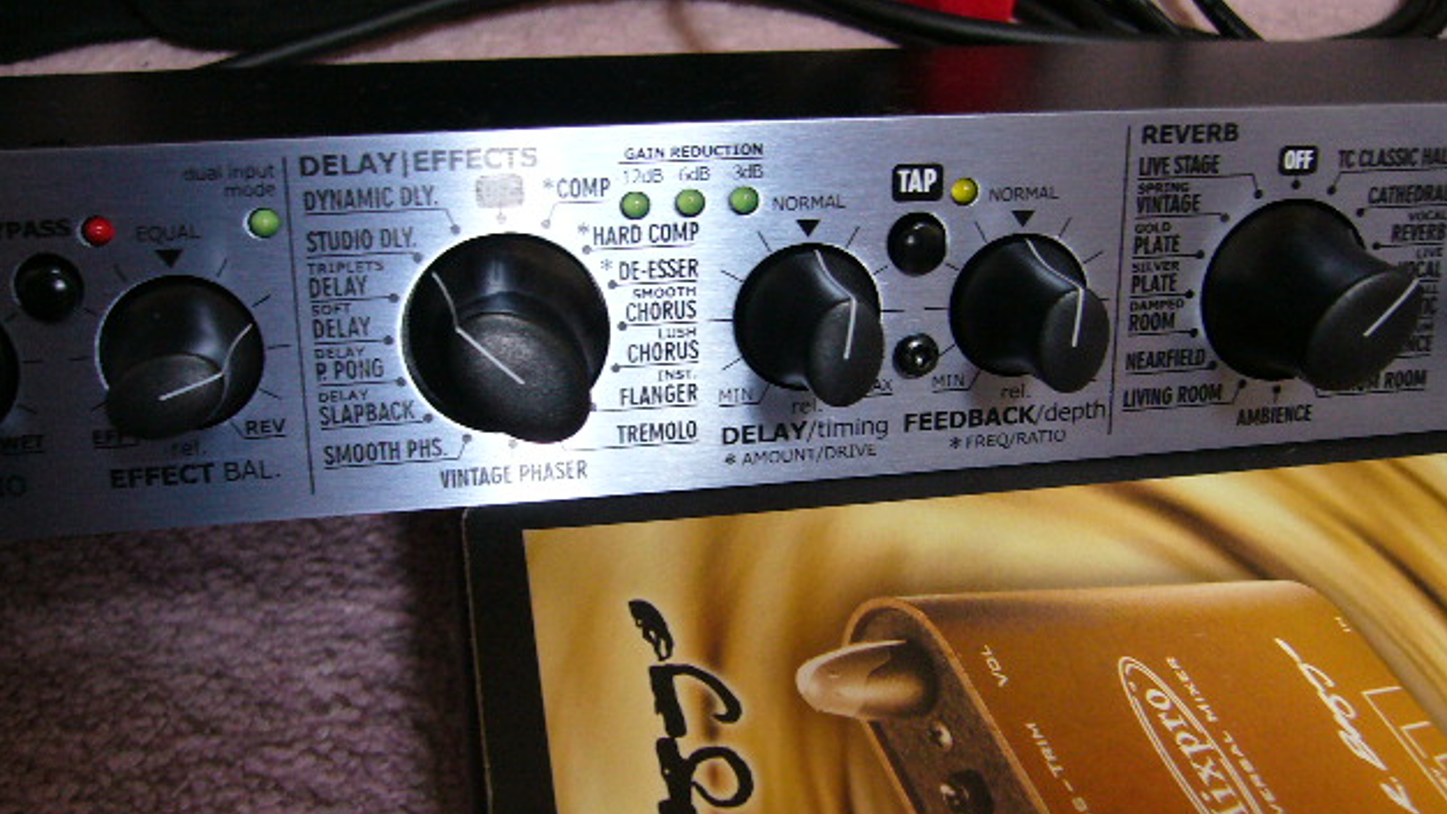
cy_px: 379
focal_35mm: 39
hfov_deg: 51.6
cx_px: 721
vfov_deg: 30.4
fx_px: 1496
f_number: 2.8
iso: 200
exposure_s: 1/13
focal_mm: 5.8
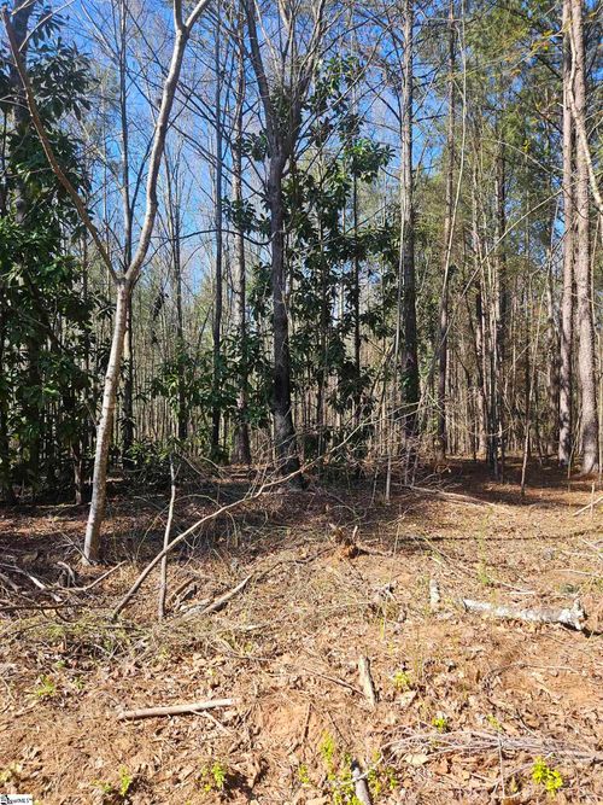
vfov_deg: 73.9
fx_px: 534
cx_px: 302
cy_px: 402
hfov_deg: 58.9
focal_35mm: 23
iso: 32
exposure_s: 1/583
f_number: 1.8
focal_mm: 5.4
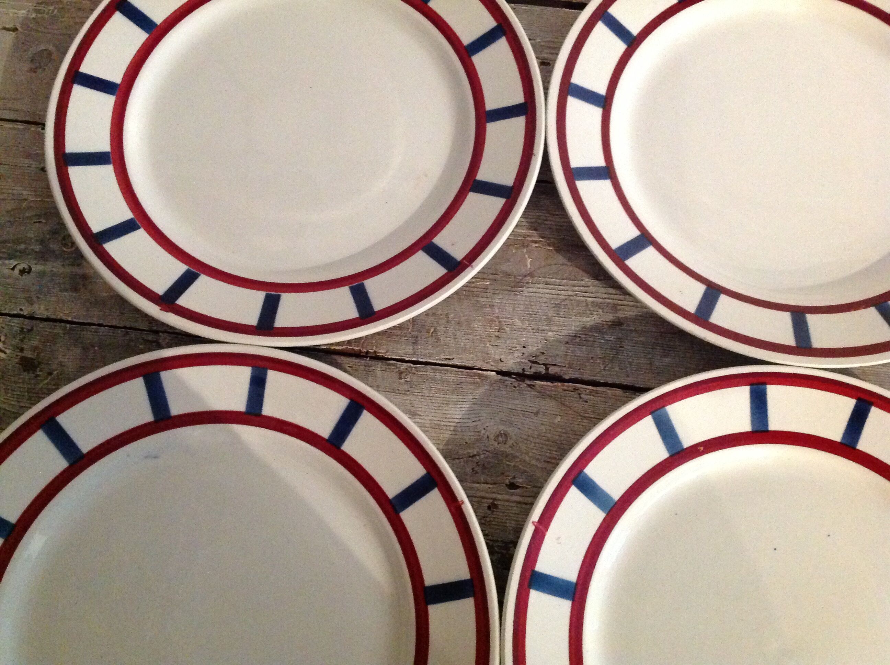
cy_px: 332
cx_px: 445
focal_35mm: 35
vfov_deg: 40.6
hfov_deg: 52.7
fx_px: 899
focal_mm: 4.28
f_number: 2.4
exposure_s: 1/15
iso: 640
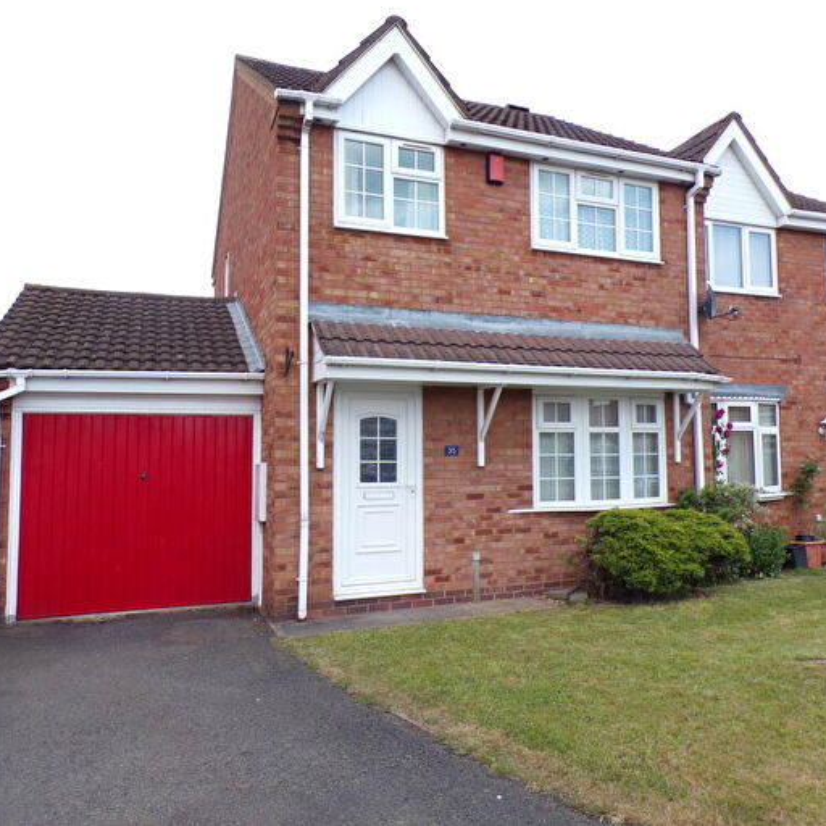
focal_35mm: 29
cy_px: 404
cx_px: 468
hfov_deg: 55.4
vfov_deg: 55.6
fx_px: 783
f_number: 4.3
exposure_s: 1/110
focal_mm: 4.3
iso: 80
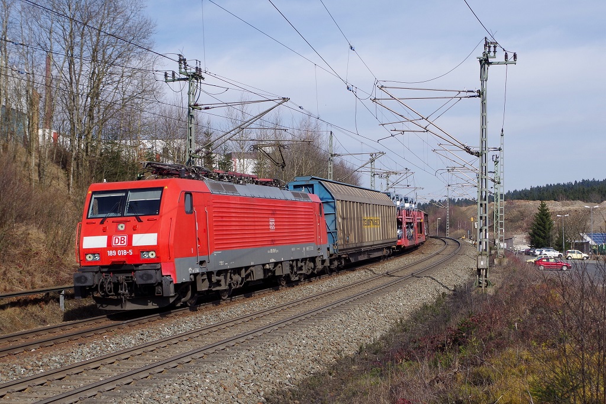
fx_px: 656
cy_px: 202
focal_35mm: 39
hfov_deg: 49.6
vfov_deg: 34.2
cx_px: 303
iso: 200
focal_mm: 26.25
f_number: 5.6
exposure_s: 1/1000
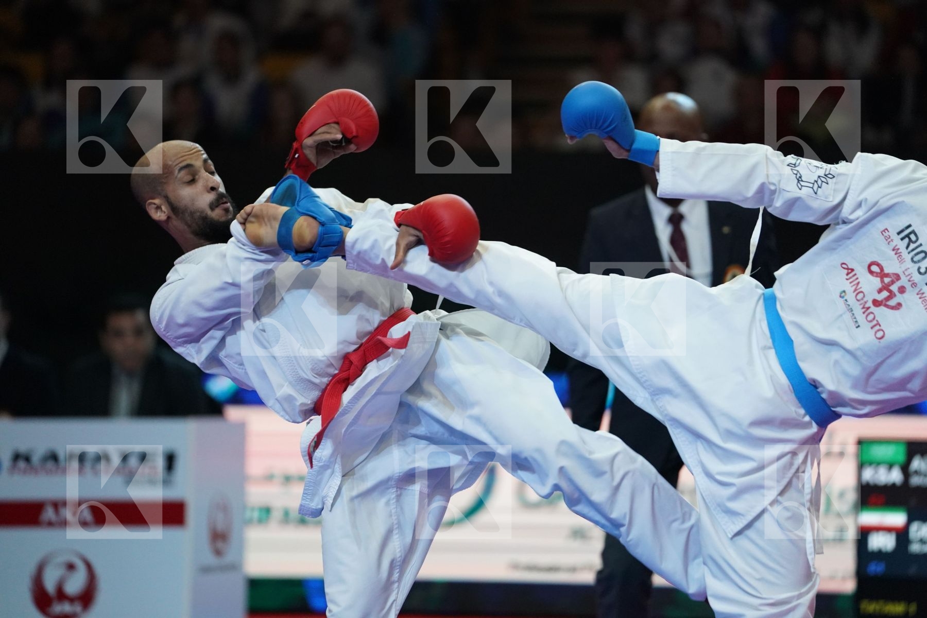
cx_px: 464
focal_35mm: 200
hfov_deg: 10.3
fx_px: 5150
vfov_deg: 6.9
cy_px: 309
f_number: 2.8
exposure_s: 1/1000
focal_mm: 200
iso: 5000
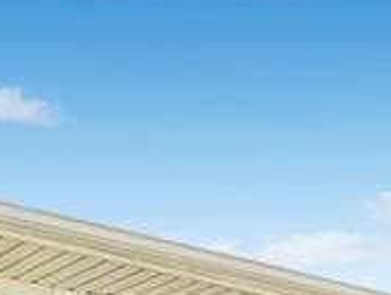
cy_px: 528
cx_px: 130
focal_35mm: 94
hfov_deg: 20.8
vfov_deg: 14.0
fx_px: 1063
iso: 100
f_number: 8
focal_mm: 17
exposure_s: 1/125
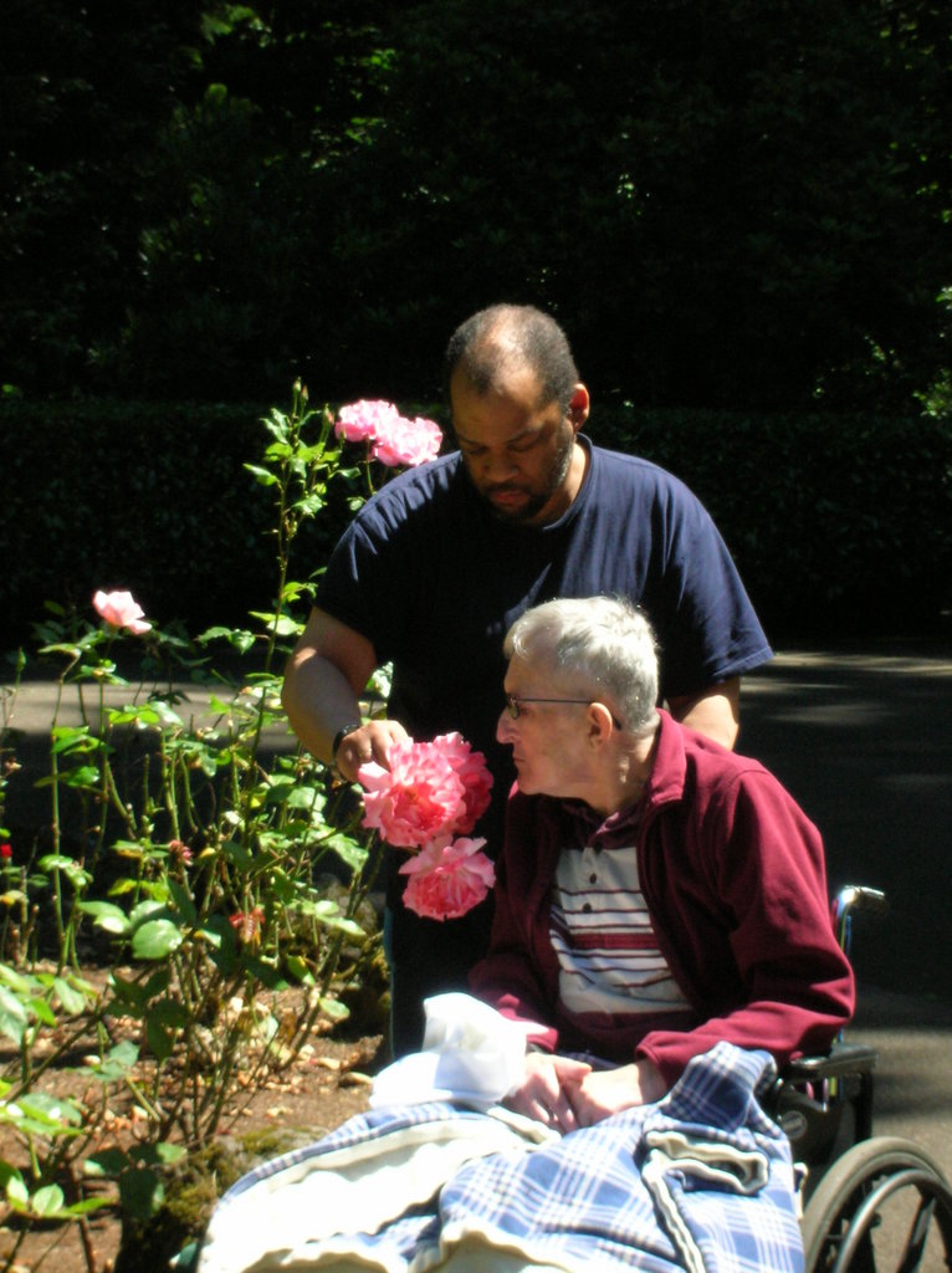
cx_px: 476
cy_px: 636
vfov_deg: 19.3
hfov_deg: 14.5
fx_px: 3746
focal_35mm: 102
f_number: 8.2
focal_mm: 17.1
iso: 127
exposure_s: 1/114
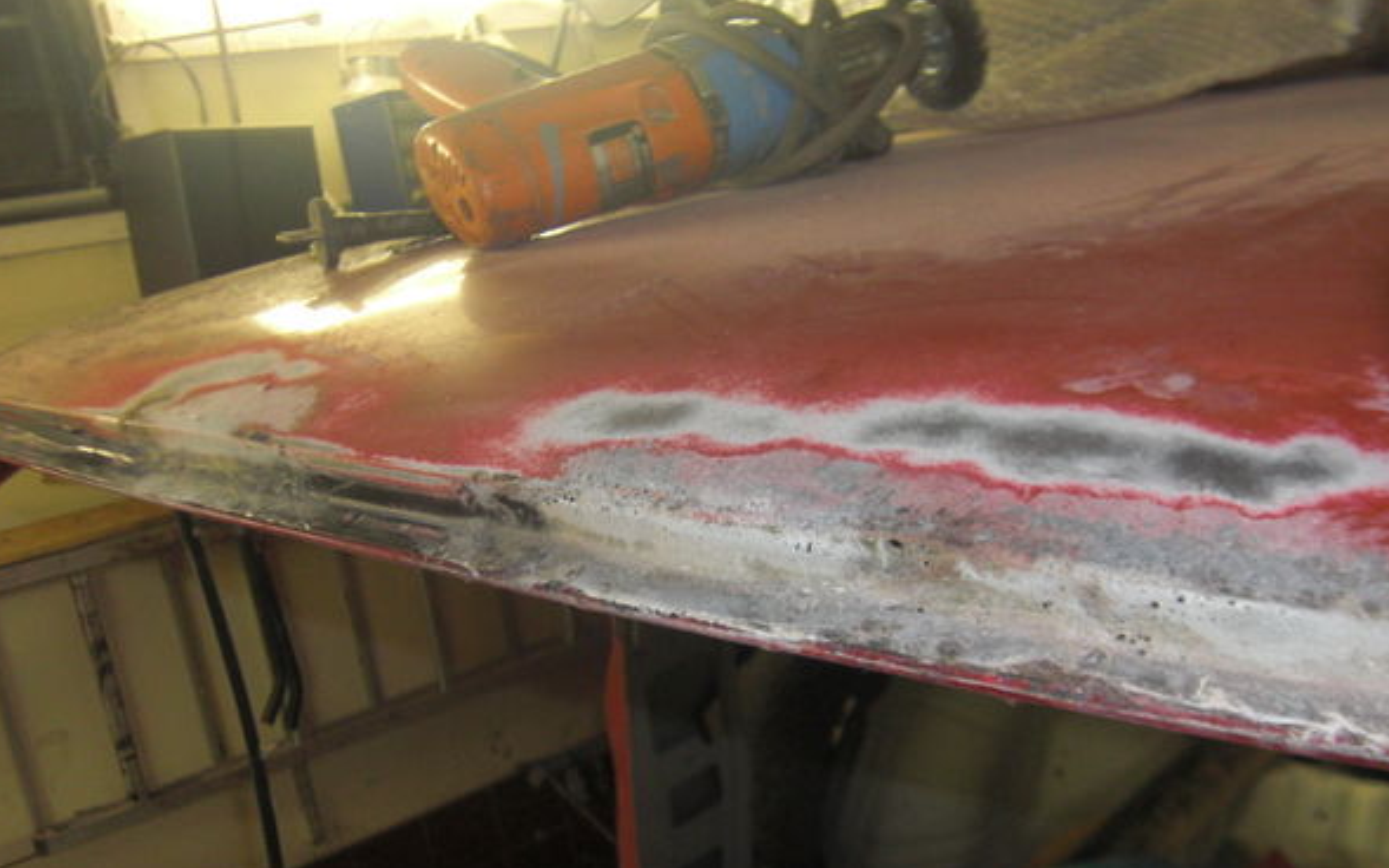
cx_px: 729
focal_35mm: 38
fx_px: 1438
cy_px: 542
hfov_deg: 51.5
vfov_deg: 33.4
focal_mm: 5.8
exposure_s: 1/30
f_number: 2.7
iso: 200
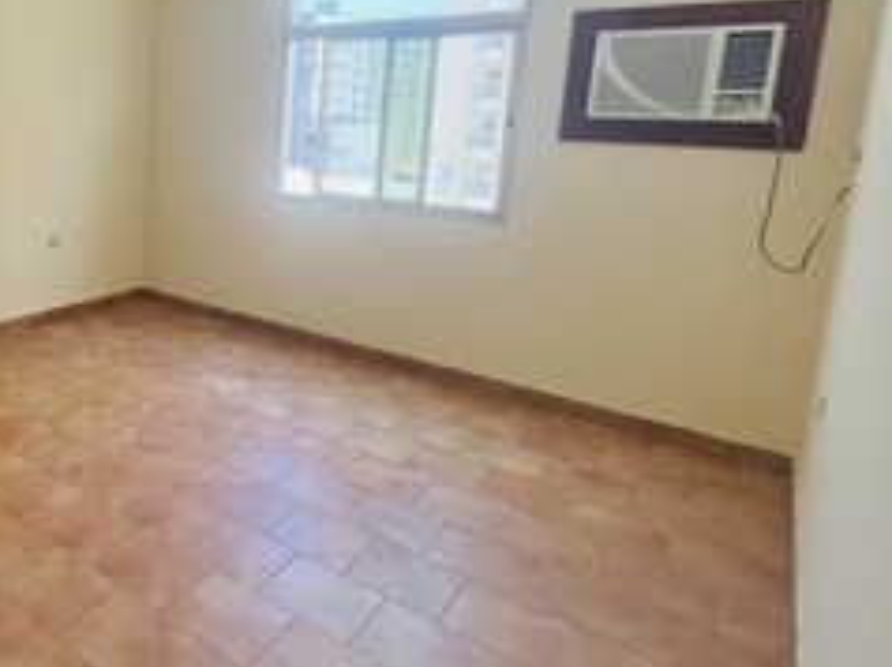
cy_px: 200
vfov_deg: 53.2
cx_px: 69
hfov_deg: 58.1
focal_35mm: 25
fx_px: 644
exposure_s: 1/99
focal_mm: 1.57
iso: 100
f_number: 1.8
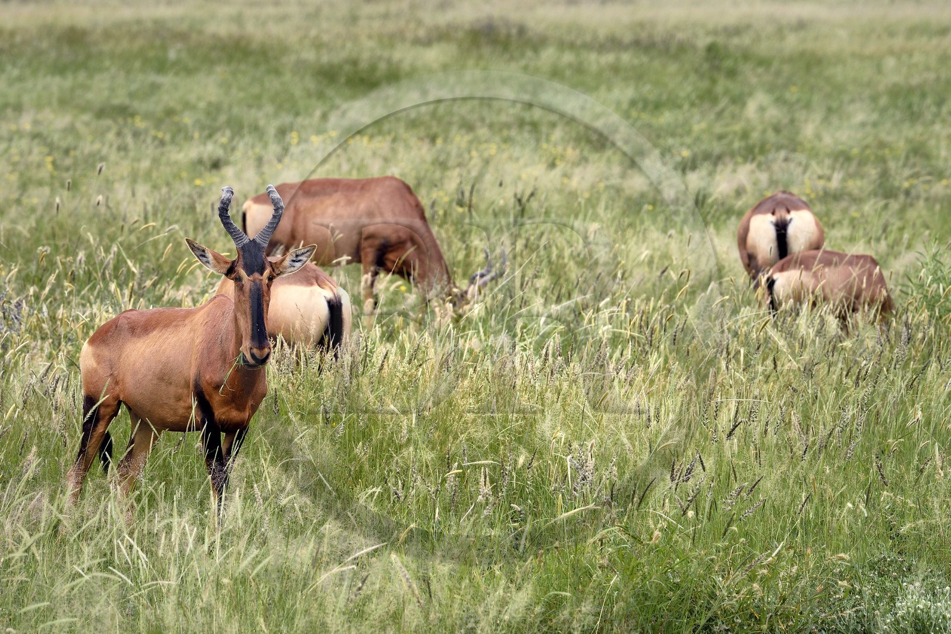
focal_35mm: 280
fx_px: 7395
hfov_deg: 7.4
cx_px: 476
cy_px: 317
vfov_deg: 4.9
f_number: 9
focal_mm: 280
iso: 400
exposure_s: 1/500
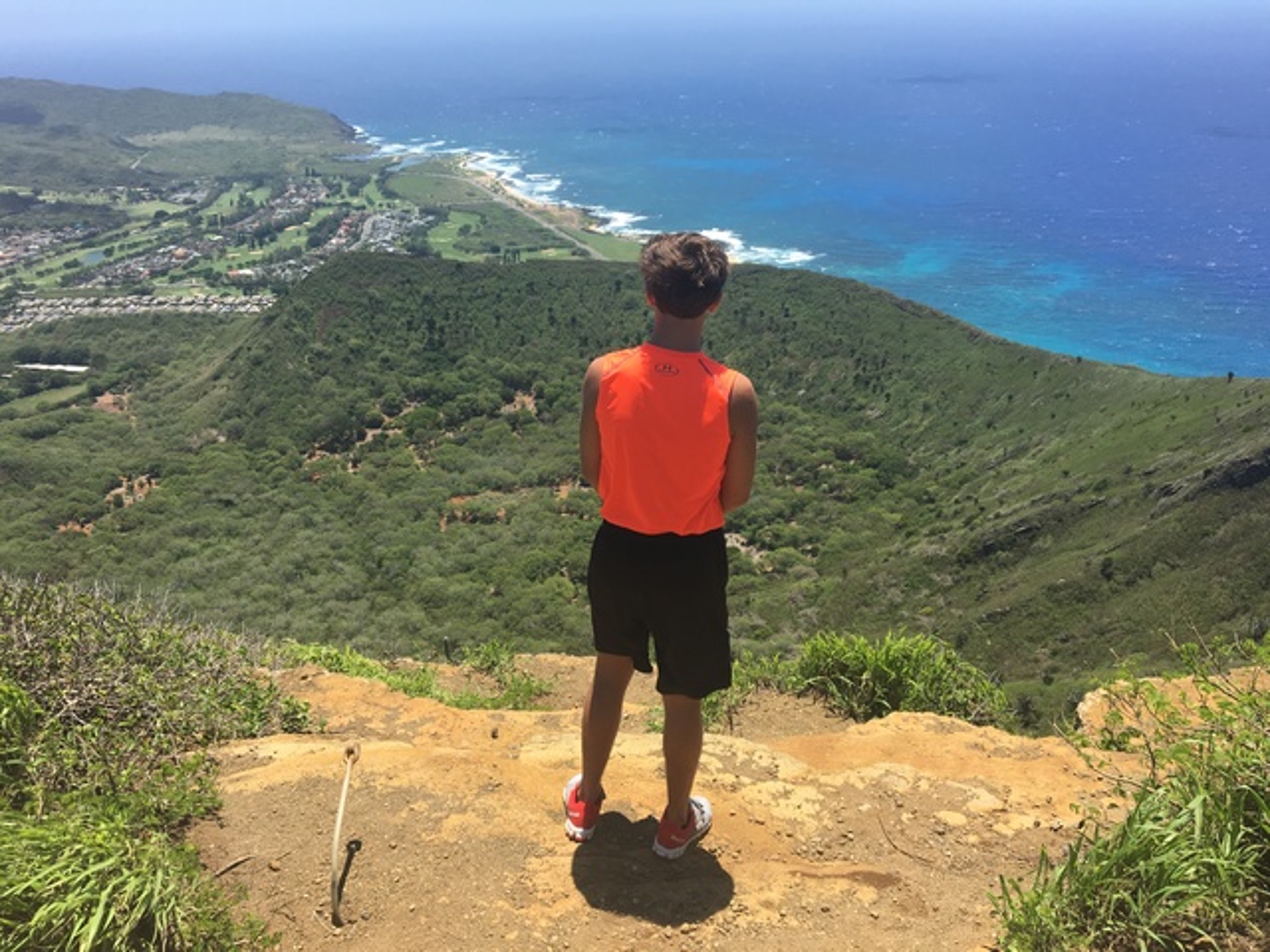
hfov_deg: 61.7
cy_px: 476
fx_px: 1064
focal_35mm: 29
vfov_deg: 48.2
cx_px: 635
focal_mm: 4.15
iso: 25
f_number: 2.2
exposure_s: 1/1166
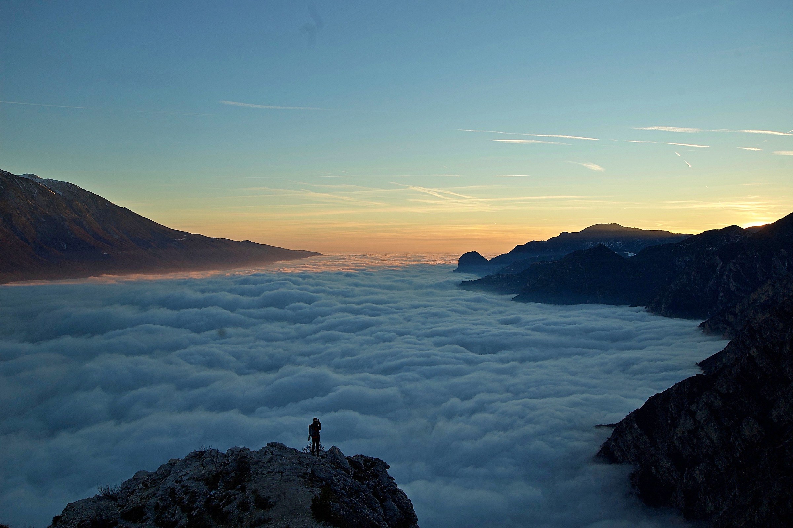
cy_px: 264
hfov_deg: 62.0
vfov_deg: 43.5
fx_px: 660
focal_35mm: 30
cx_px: 396
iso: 200
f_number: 9
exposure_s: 1/160
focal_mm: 20
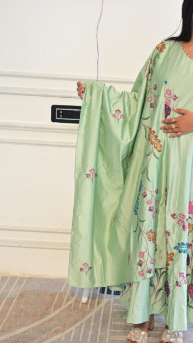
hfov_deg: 22.9
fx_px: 471
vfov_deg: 39.9
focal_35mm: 52
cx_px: 143
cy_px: 137
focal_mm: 34.5
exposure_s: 1/125
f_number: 6.3
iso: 400
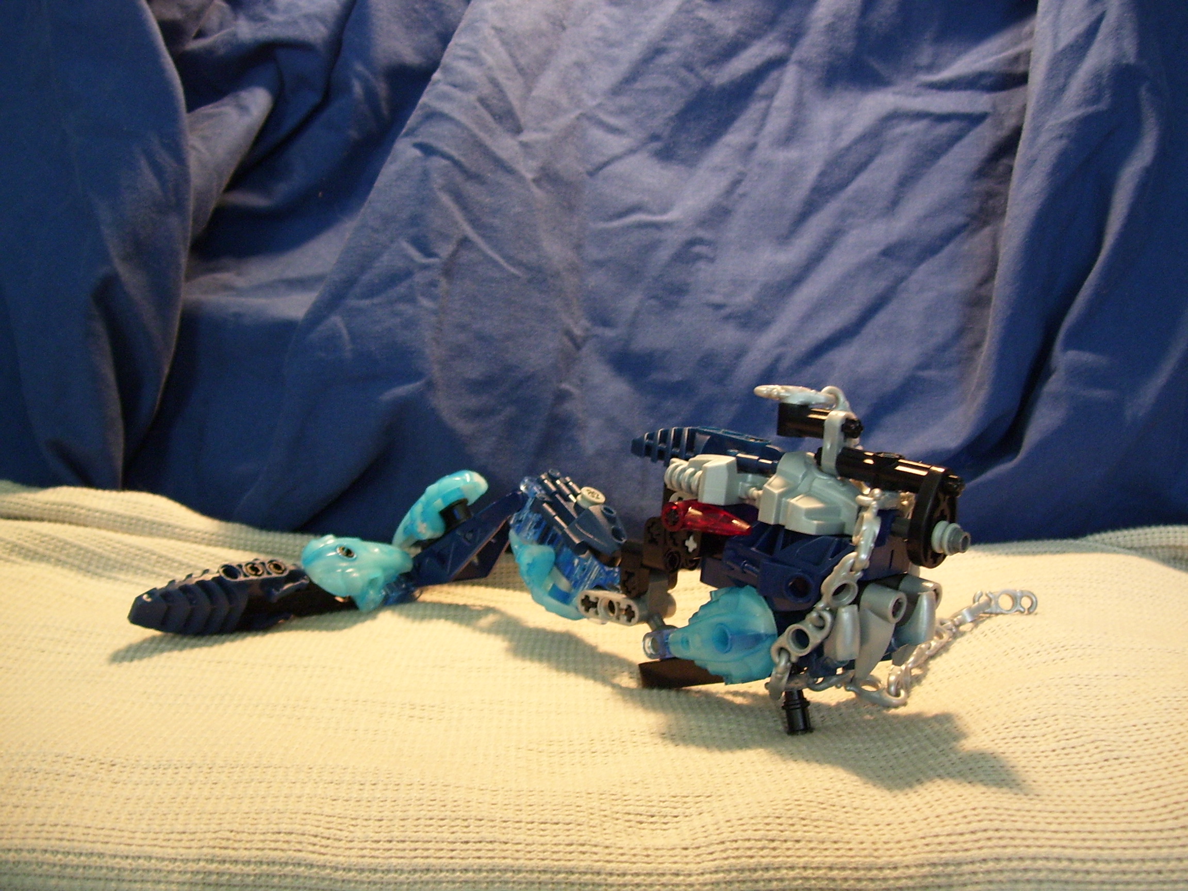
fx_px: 1235
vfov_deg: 39.7
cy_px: 446
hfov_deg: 51.4
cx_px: 594
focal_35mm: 36
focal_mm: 6
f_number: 2.7
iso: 160
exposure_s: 1/8
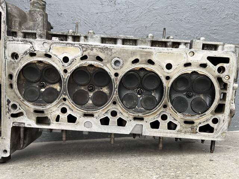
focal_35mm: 26
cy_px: 90
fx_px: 180
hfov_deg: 67.3
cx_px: 120
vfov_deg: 53.1
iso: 32
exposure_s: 1/147
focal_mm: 5.1
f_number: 1.6
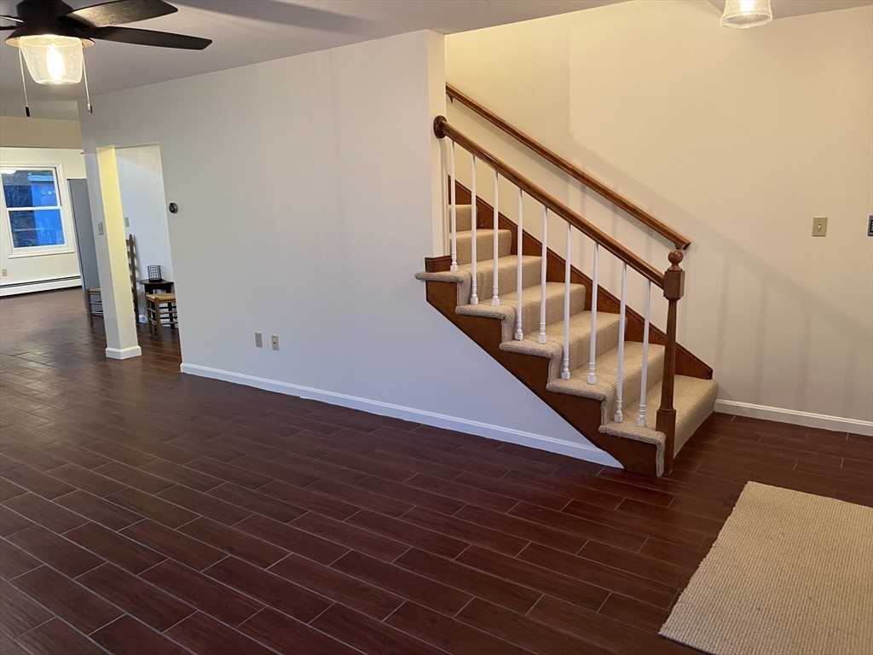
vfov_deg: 53.1
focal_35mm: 26
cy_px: 328
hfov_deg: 67.3
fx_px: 656
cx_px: 436
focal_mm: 5.7
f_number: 1.5
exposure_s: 1/40
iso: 400
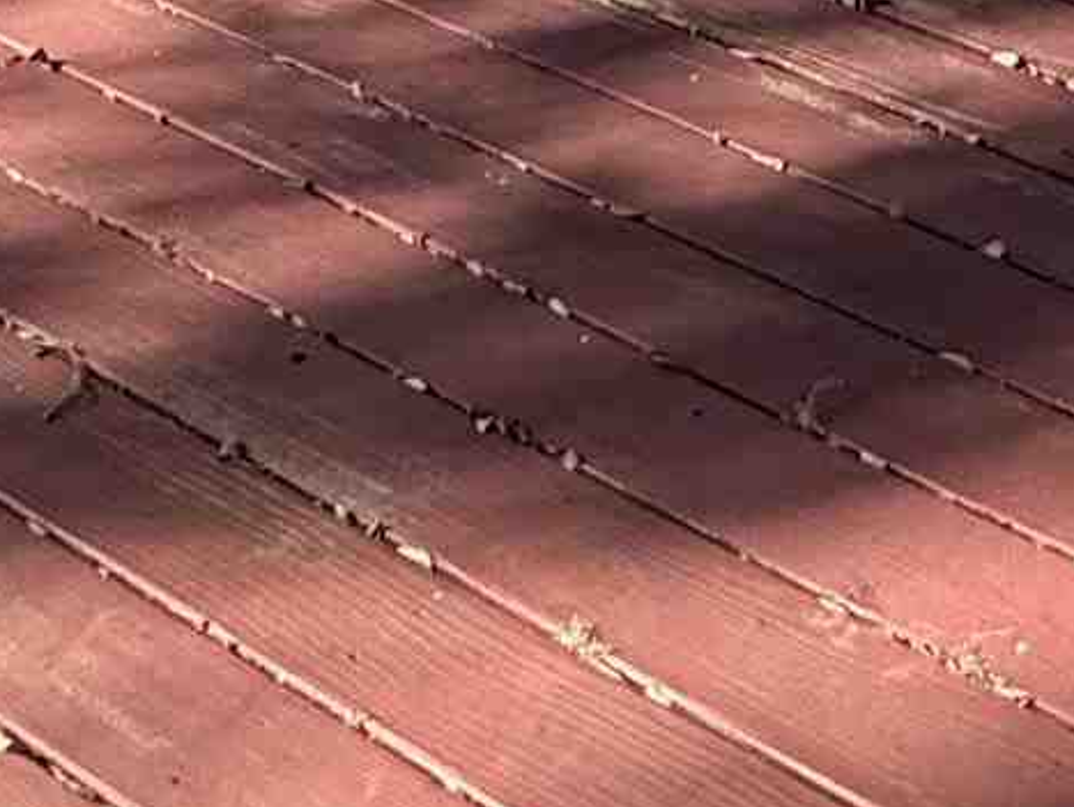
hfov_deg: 20.0
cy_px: -1736
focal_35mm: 92
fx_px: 2857
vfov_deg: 10.4
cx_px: 1276
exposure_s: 1/1017
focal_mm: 2.22
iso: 50
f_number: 2.2
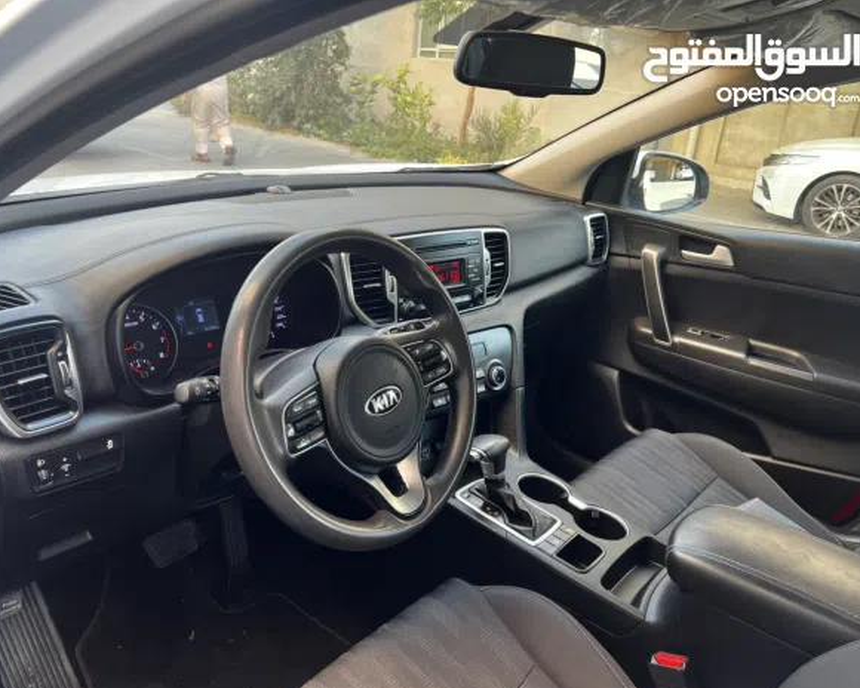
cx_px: 421
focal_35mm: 28
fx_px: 713
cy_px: 354
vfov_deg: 51.5
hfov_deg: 62.2
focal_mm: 5.7
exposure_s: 1/121
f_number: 1.5
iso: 64
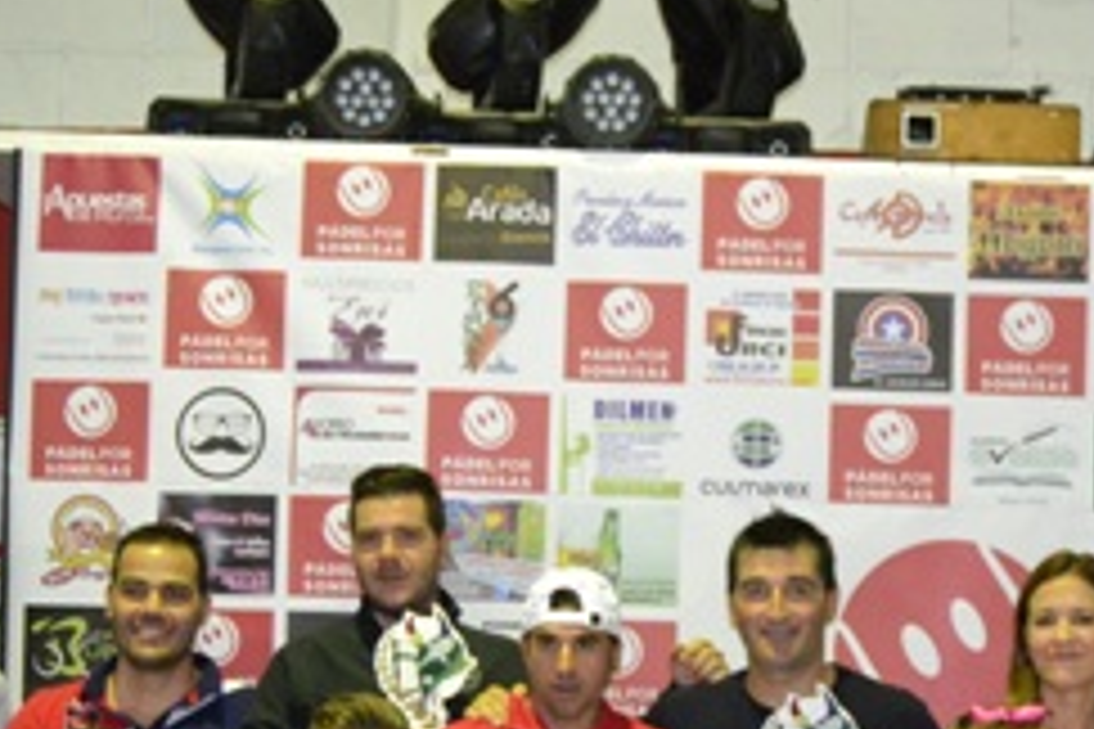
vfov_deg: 18.5
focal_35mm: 71
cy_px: 781
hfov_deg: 28.1
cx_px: 783
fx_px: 2157
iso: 2200
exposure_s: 1/60
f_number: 3.5
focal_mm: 18
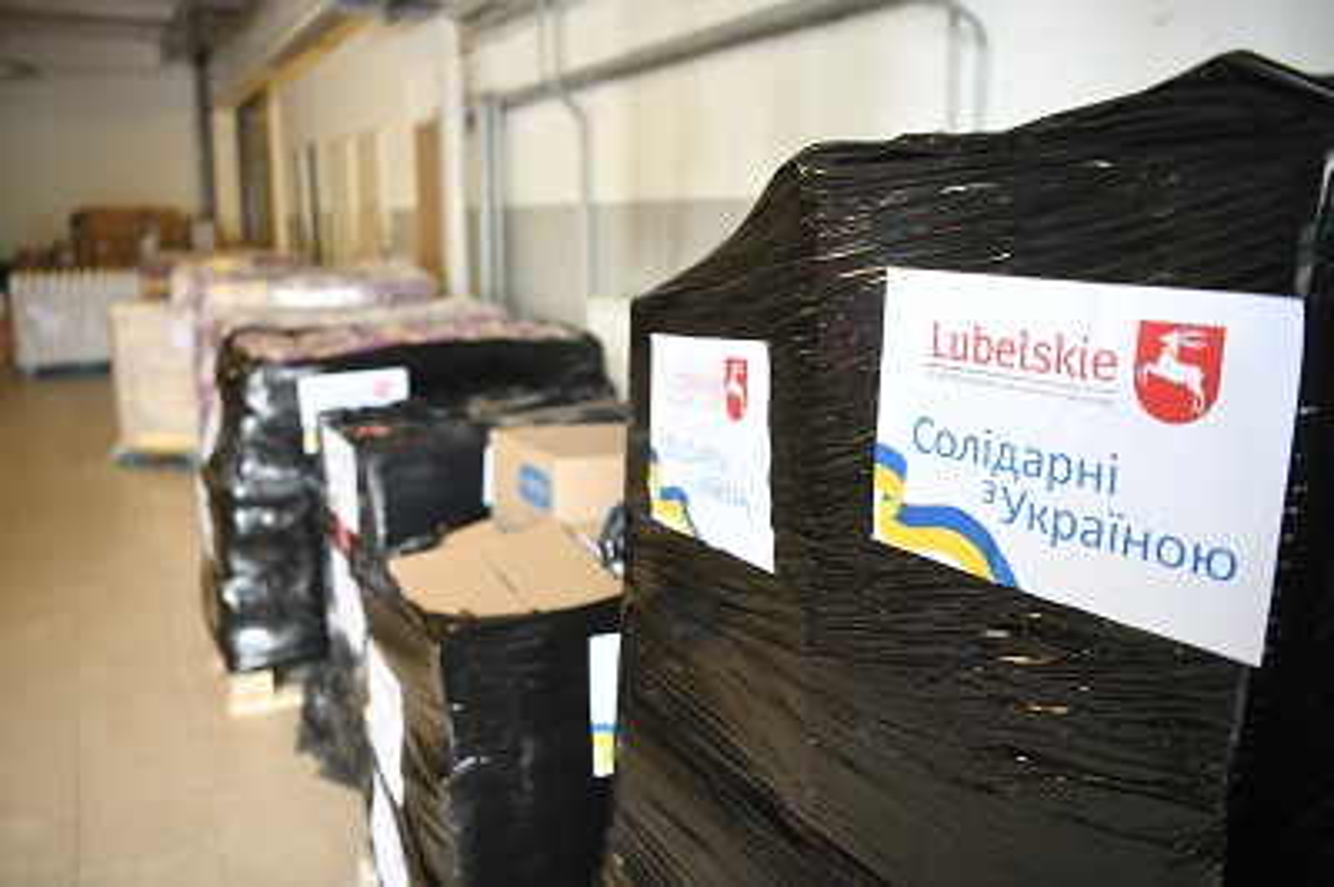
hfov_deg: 60.3
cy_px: 444
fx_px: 1148
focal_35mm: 31
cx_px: 667
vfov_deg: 42.3
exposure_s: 1/60
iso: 640
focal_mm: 31
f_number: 2.8
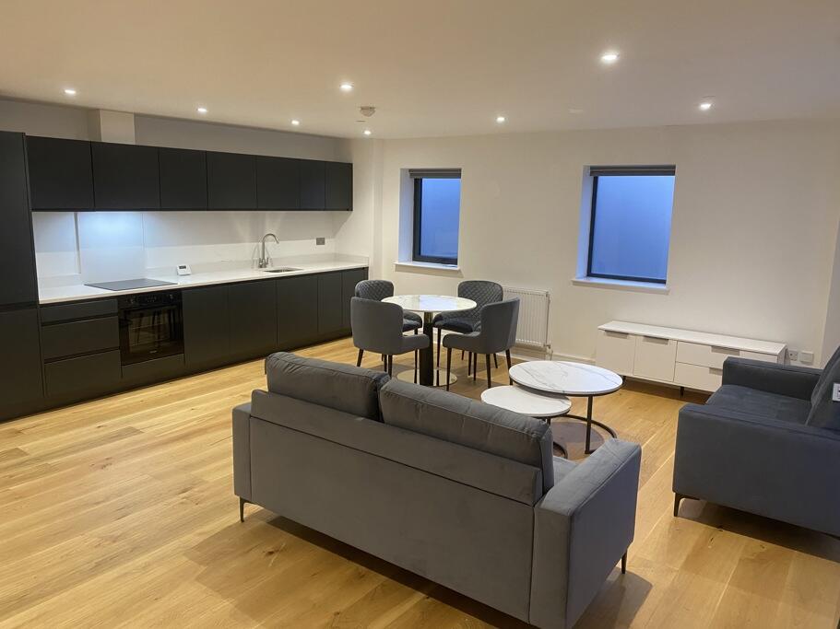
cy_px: 314
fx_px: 631
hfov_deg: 67.3
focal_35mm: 26
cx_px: 420
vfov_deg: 53.1
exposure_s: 1/50
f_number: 1.8
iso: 200
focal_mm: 4.25
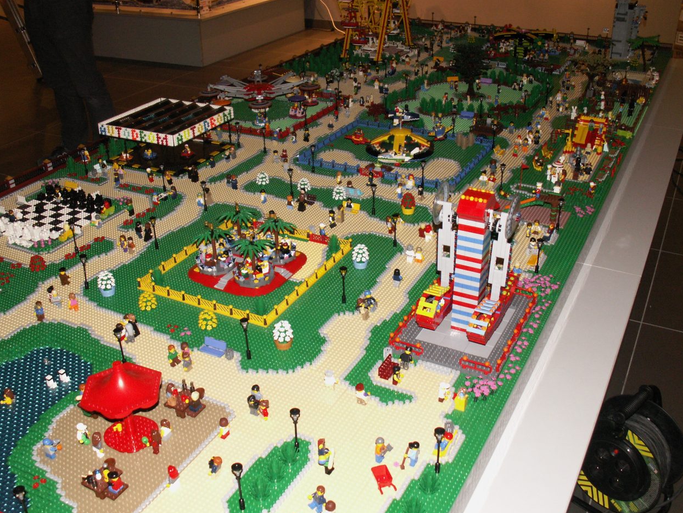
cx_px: 338
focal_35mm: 36
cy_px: 254
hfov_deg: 51.4
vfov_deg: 39.7
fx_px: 710
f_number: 2.8
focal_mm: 5.86
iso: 160
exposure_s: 1/80
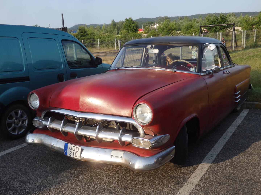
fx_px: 279
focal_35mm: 37
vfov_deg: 38.7
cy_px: 98
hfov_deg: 50.1
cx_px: 130
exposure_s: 1/500
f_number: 3.6
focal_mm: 6.6
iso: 100
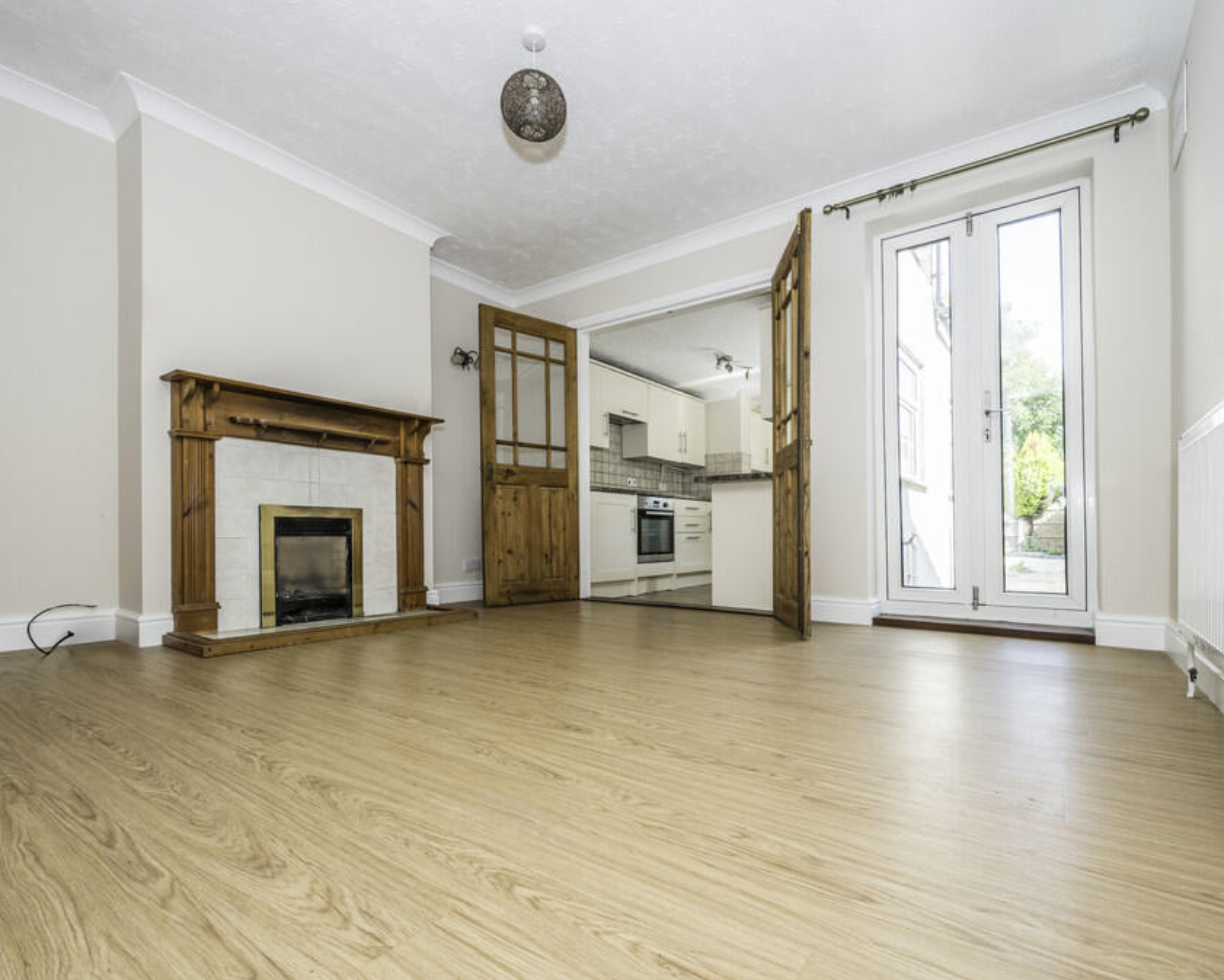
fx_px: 580
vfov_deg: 80.4
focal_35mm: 16
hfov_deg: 93.1
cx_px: 635
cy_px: 491
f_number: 6.3
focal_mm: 14
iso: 320
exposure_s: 1/100
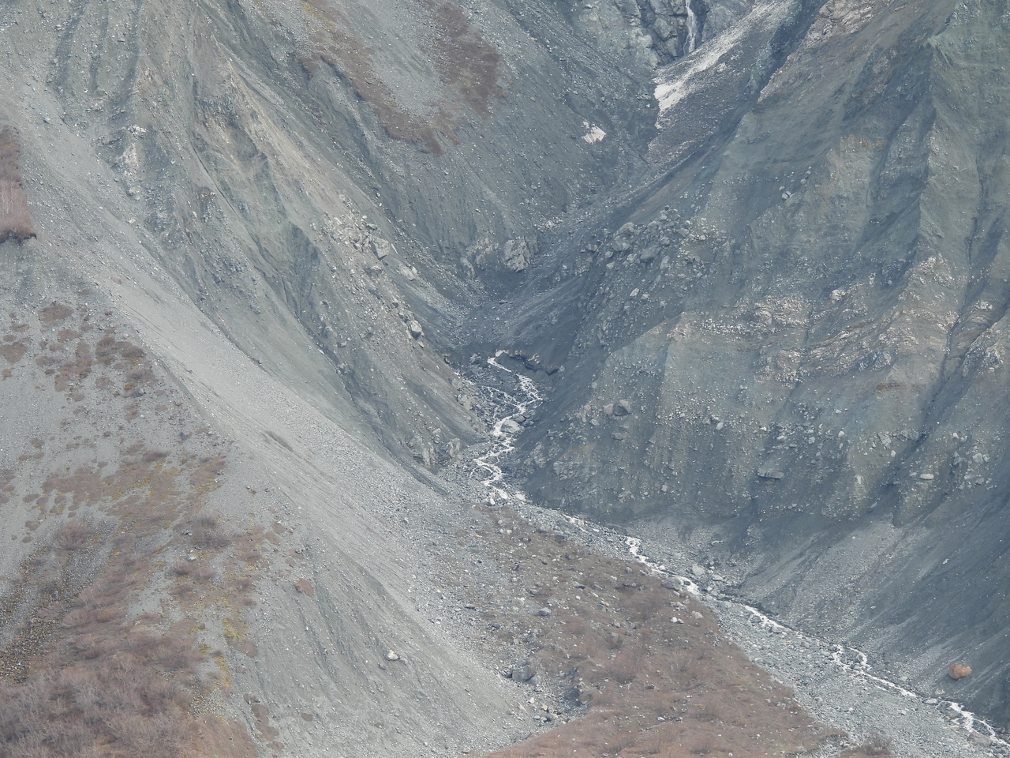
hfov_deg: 5.7
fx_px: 10212
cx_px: 505
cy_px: 379
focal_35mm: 350
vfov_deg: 4.2
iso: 100
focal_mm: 62.5
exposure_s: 1/320
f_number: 5
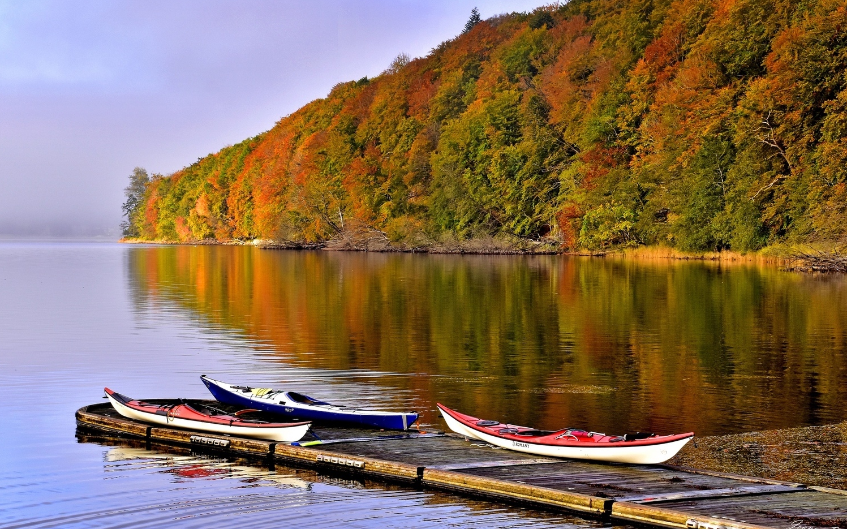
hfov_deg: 24.4
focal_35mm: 85
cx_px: 410
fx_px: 1962
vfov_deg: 15.4
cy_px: 242
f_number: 7.1
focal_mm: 52
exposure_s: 1/200
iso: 250
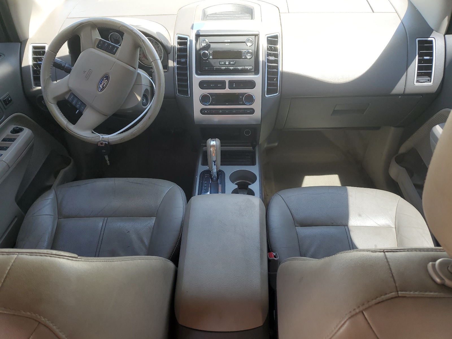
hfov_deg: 67.3
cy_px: 170
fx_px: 339
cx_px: 226
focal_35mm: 26
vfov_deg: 53.1
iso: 50
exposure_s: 1/263
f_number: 1.5
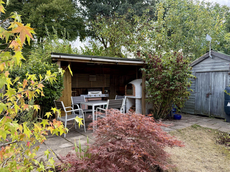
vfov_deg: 56.8
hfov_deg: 71.6
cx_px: 115
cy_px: 86
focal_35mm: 24
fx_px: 159
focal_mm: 6.76
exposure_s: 1/920
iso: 100
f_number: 1.78
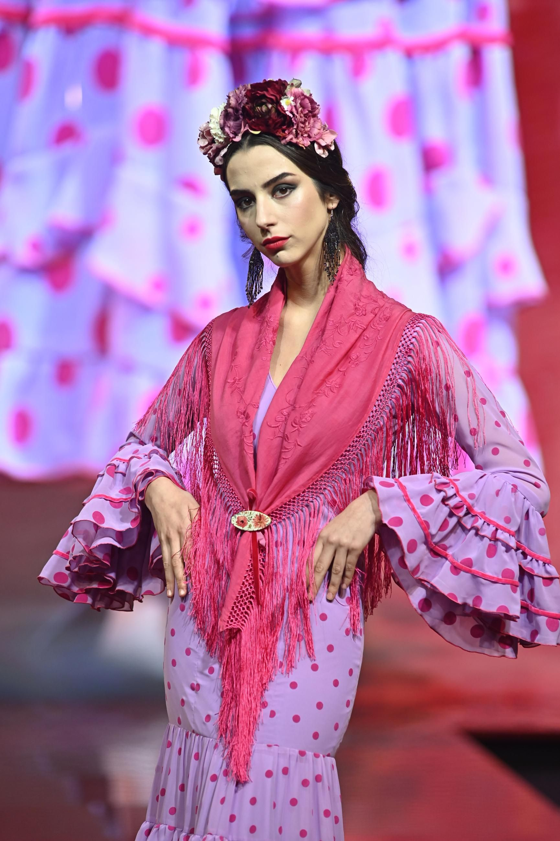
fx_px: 3972
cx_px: 280
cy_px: 420
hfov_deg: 8.1
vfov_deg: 12.1
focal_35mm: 170
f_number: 4
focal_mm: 170
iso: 1000
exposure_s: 1/320
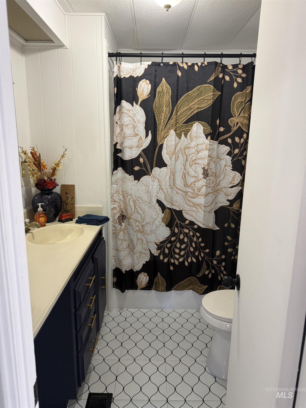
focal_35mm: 24
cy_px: 204
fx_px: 283
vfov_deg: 71.6
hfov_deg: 56.8
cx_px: 153
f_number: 1.78
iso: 160
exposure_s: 1/60
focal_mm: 6.76
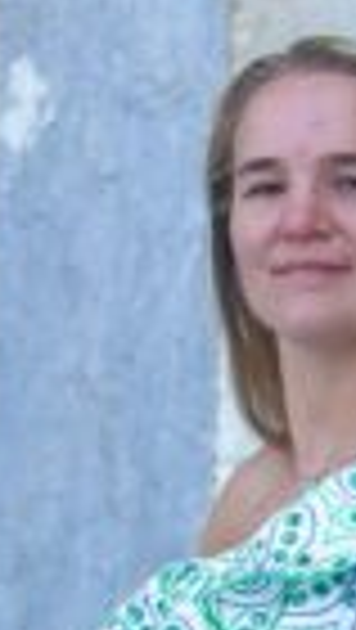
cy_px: 1076
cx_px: 374
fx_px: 4755
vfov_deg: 7.4
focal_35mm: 284
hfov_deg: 4.3
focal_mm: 6.86
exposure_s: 1/1227
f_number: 1.78
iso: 80
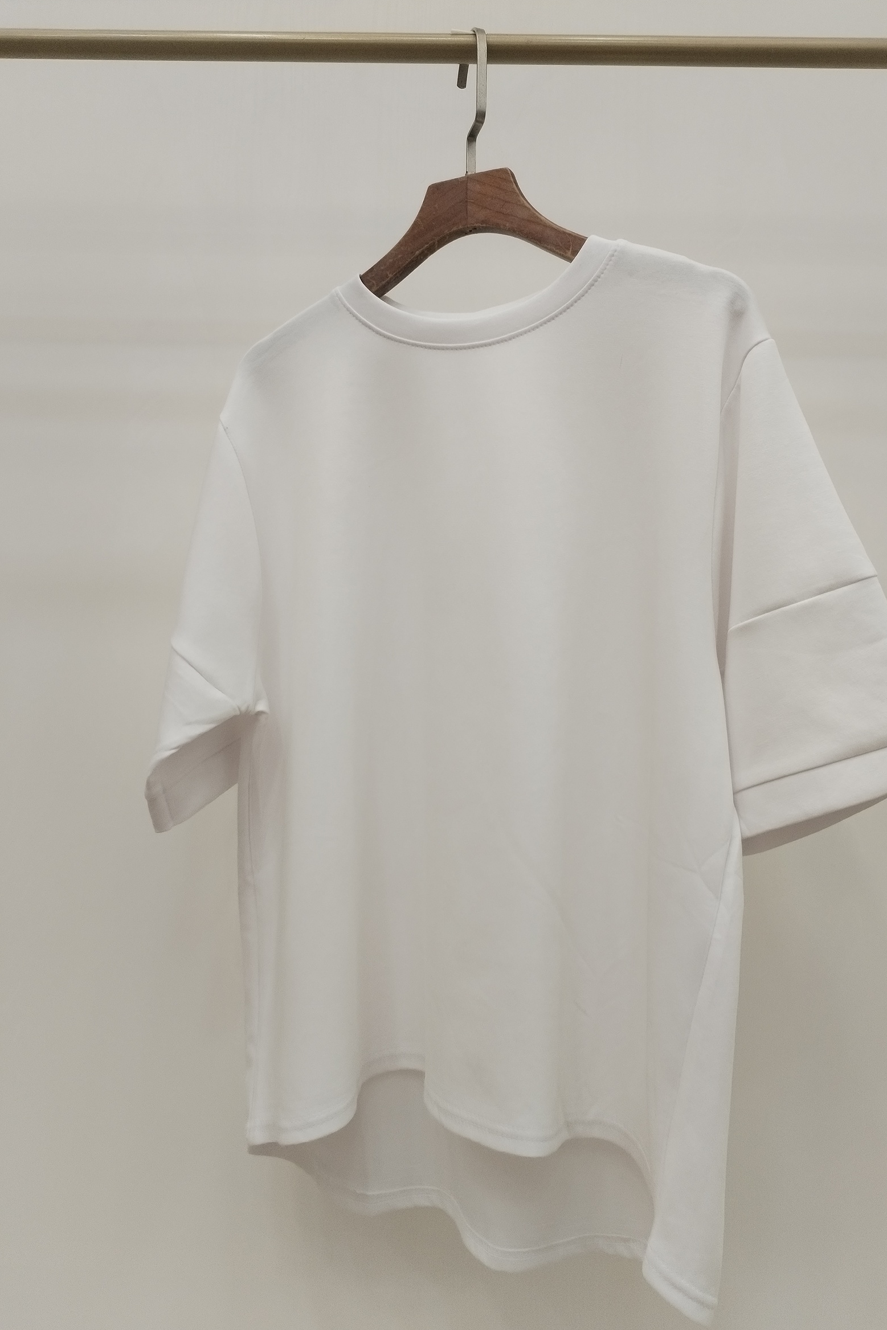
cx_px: 489
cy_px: 677
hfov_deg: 42.3
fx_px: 1145
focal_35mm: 31
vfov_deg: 60.3
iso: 180
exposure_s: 1/120
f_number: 1.8
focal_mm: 4.75
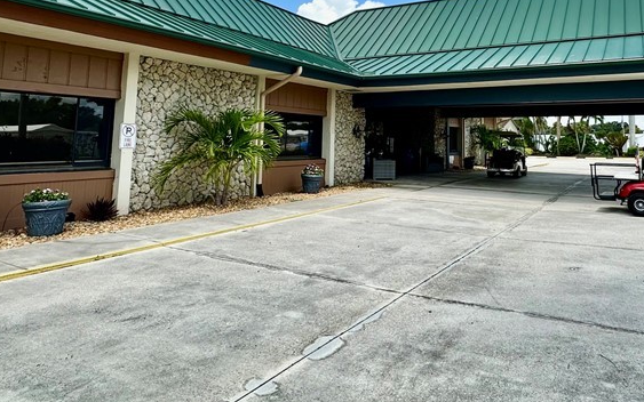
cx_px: 392
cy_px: 85
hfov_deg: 67.6
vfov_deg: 44.0
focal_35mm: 27
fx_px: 474
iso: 40
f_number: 2.2
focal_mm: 2.22
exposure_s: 1/1304
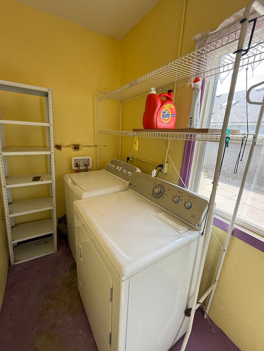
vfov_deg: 98.2
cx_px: 125
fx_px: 152
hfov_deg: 81.7
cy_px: 174
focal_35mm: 15
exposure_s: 1/99
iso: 64
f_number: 2.2
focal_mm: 2.22
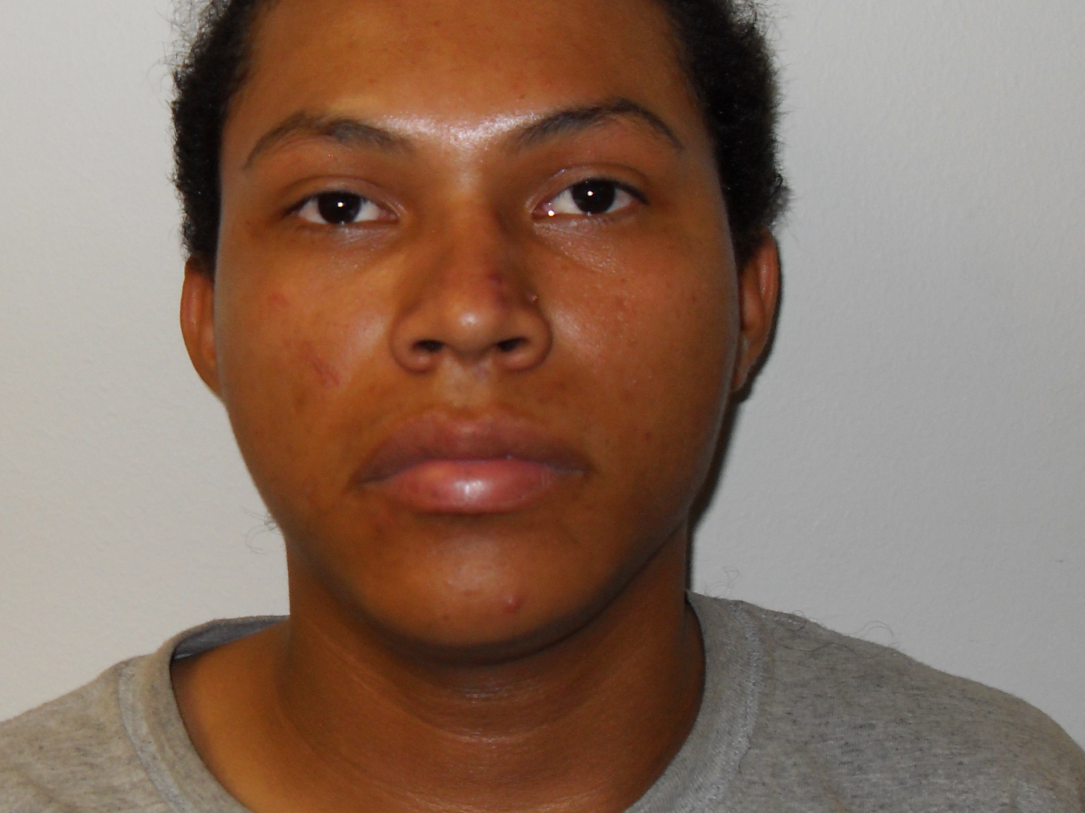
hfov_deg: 29.7
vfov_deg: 22.6
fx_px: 2037
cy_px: 389
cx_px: 425
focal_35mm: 65
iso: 100
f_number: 2.8
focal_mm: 6.3
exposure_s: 1/45
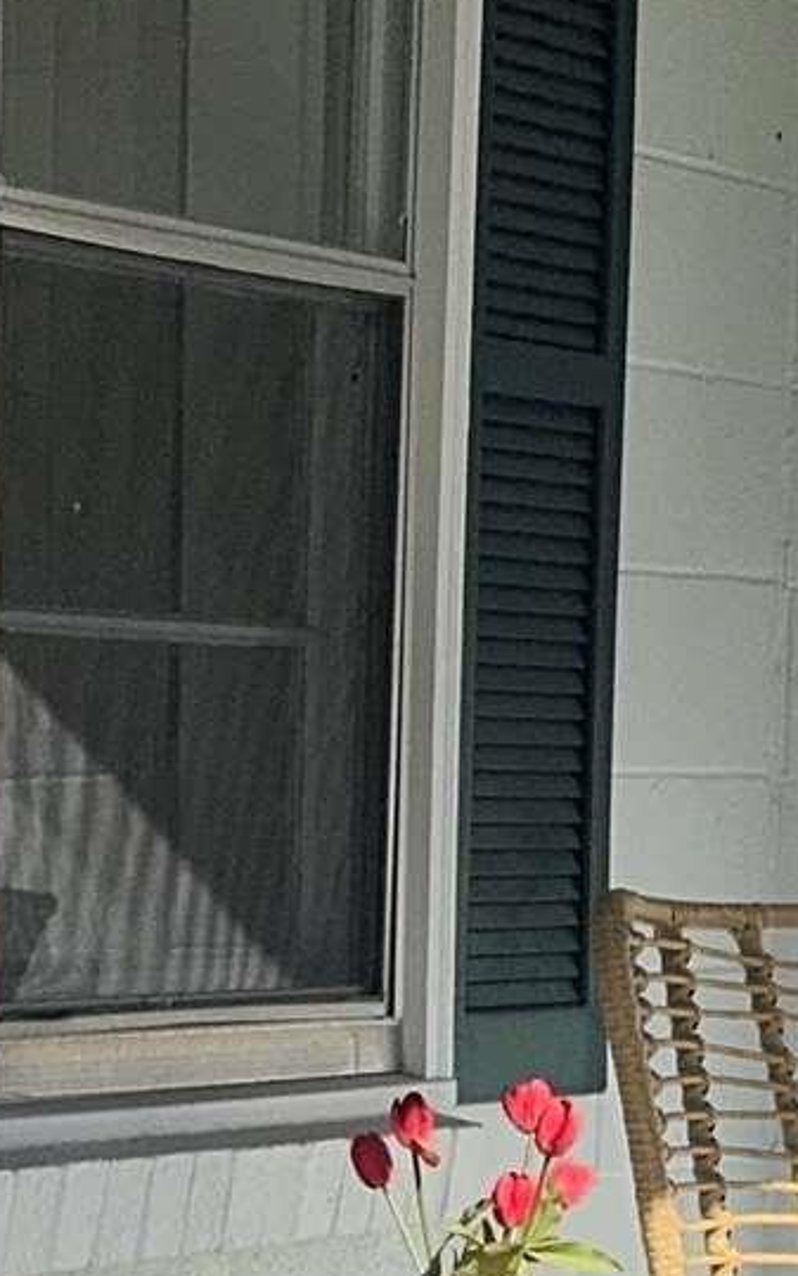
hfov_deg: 8.9
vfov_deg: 14.2
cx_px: -336
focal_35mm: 145
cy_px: 1309
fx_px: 5044
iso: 80
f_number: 1.78
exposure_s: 1/4310
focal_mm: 6.76
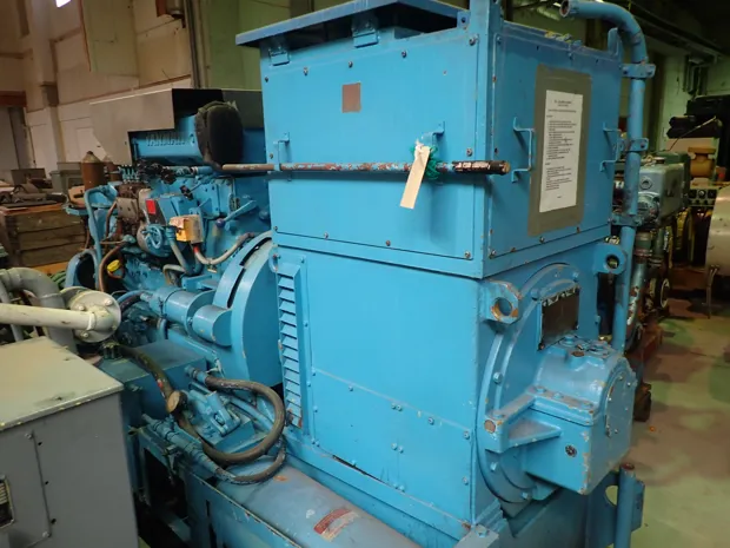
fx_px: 527
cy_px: 274
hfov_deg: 69.4
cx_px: 365
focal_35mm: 25
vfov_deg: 54.9
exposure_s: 1/30
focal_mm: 4.5
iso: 200
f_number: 2
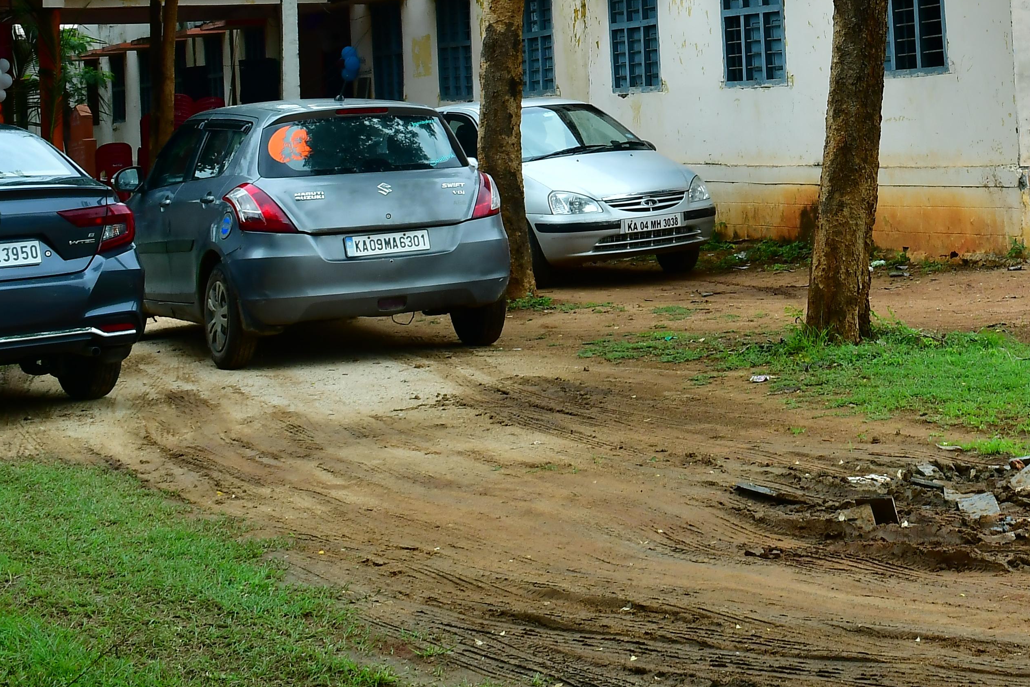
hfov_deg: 26.2
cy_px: -70
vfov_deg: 17.6
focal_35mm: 75
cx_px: 898
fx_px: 2146
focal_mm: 23
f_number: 10
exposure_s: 1/125
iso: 200
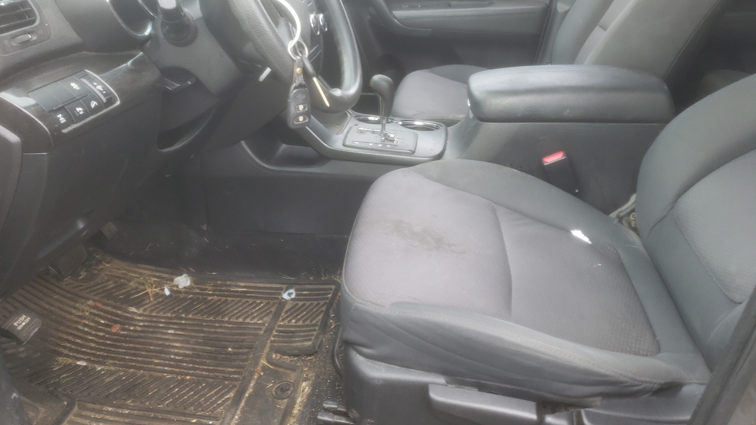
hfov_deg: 66.1
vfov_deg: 39.9
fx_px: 581
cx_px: 382
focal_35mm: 29
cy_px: 161
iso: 51
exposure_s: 1/120
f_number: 1.5
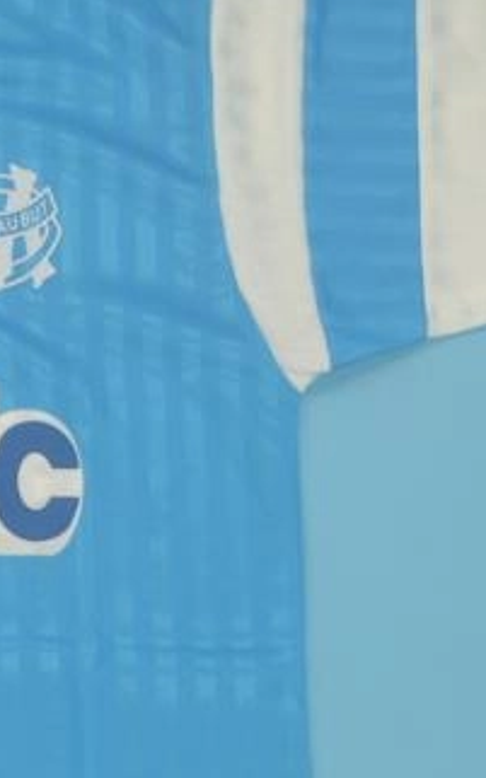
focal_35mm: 123
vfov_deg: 16.8
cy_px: 652
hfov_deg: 10.3
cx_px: -254
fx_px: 2609
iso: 200
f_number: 4
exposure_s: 1/125
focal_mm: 24
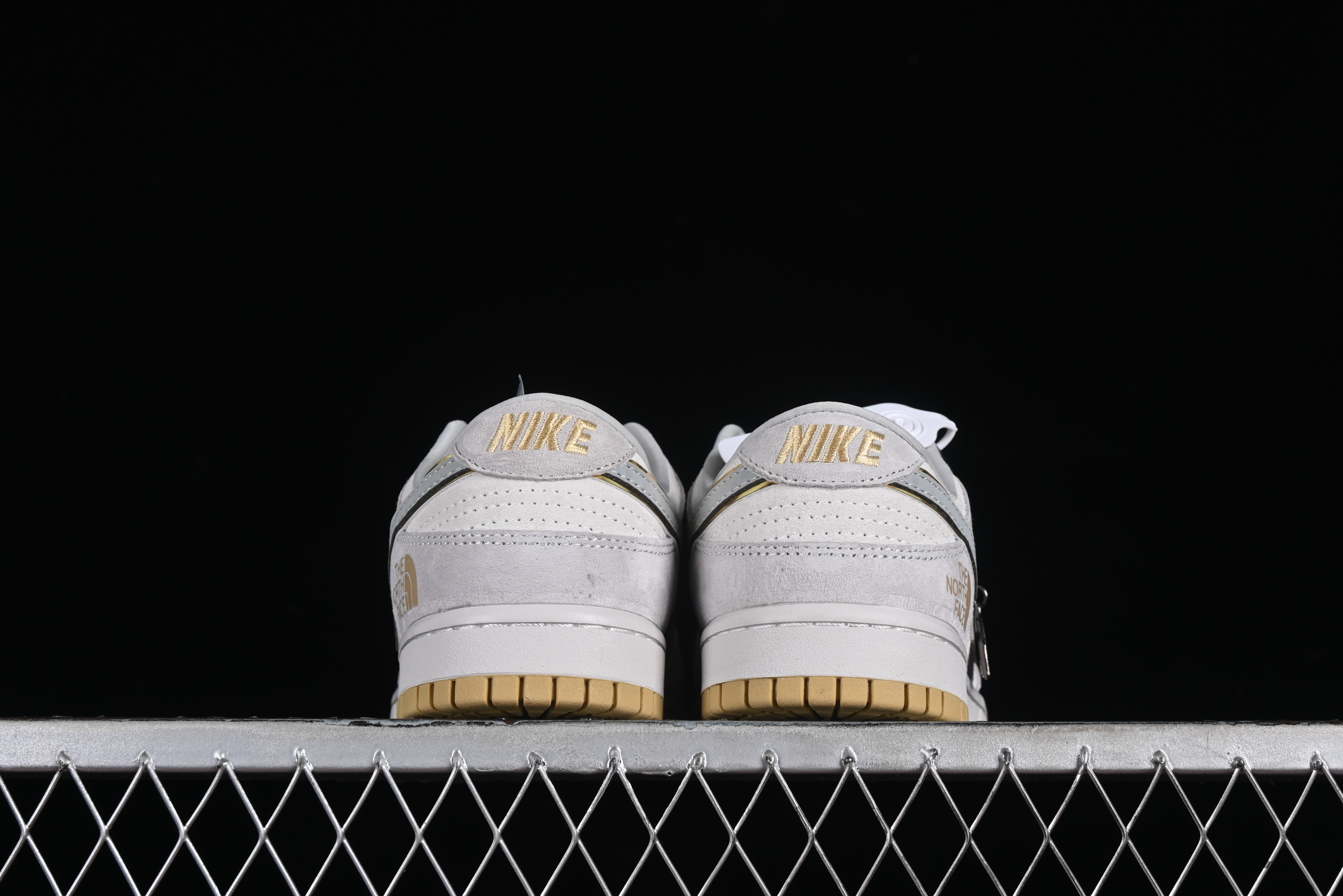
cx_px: 679
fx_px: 2835
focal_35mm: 76
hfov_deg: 26.6
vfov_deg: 18.0
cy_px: 443
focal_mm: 50
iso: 160
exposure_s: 1/80
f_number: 8
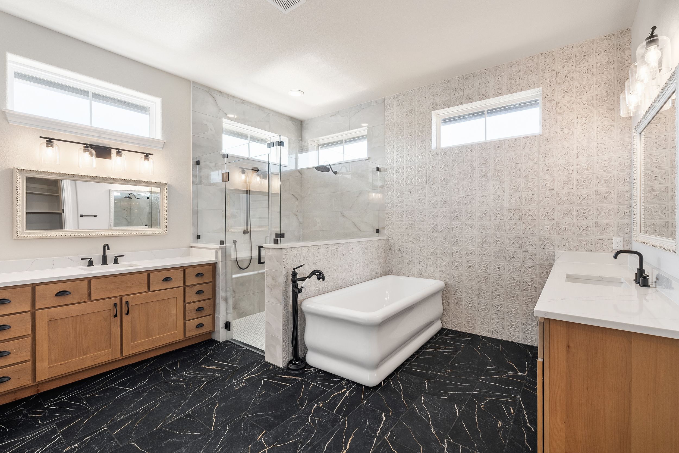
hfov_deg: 96.7
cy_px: 226
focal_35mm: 16
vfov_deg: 73.8
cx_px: 340
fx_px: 302
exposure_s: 1/4
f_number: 10
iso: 400
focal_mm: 16
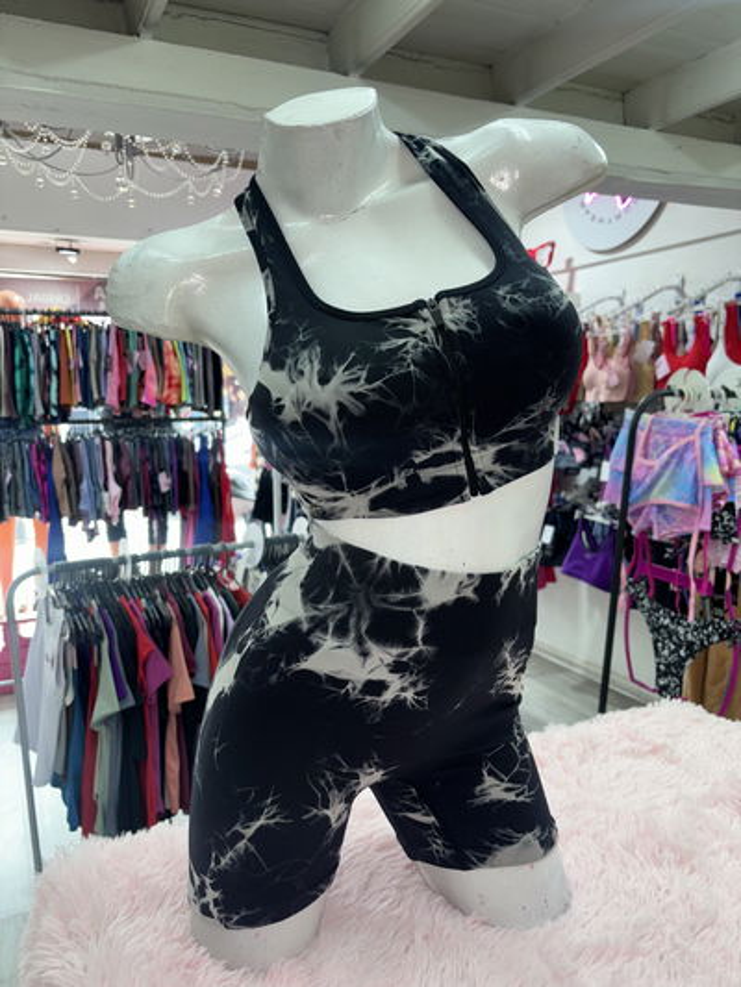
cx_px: 370
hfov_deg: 53.1
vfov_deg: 67.3
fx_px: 742
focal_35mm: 26
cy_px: 494
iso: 32
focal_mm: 5.96
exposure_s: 1/46
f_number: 1.6
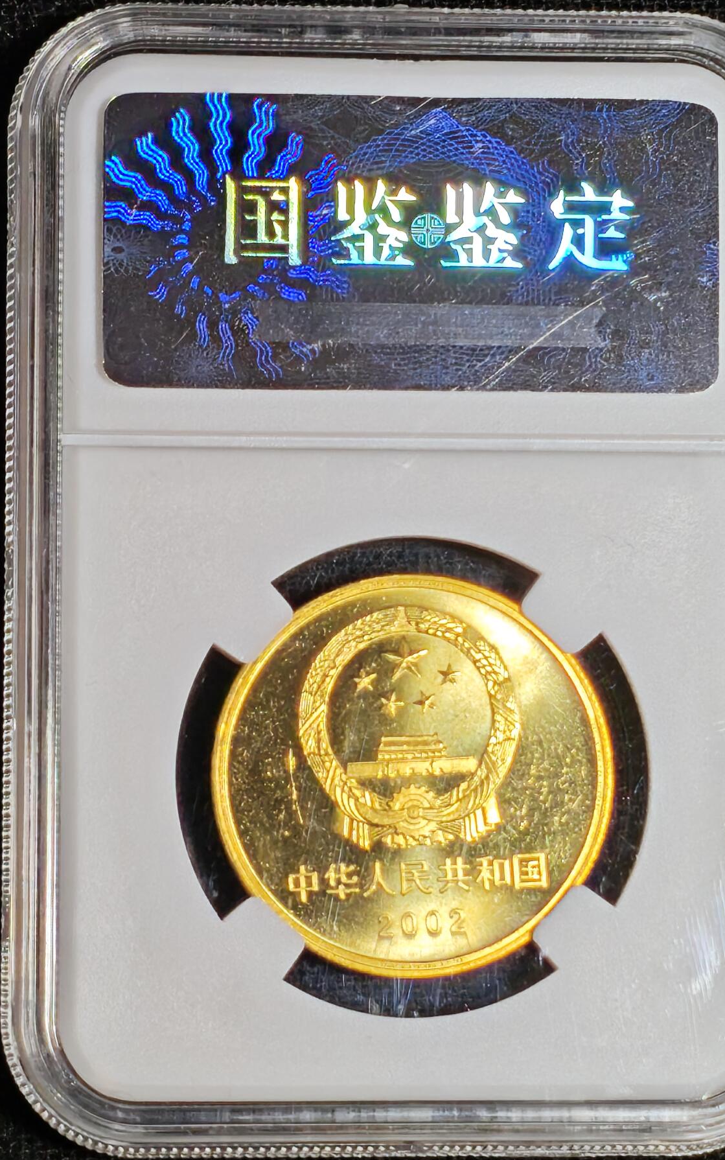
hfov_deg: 10.2
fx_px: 4078
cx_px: 359
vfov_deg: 16.2
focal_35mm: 129
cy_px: 578
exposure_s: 1/1800
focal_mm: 4.94
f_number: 1.5
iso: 50
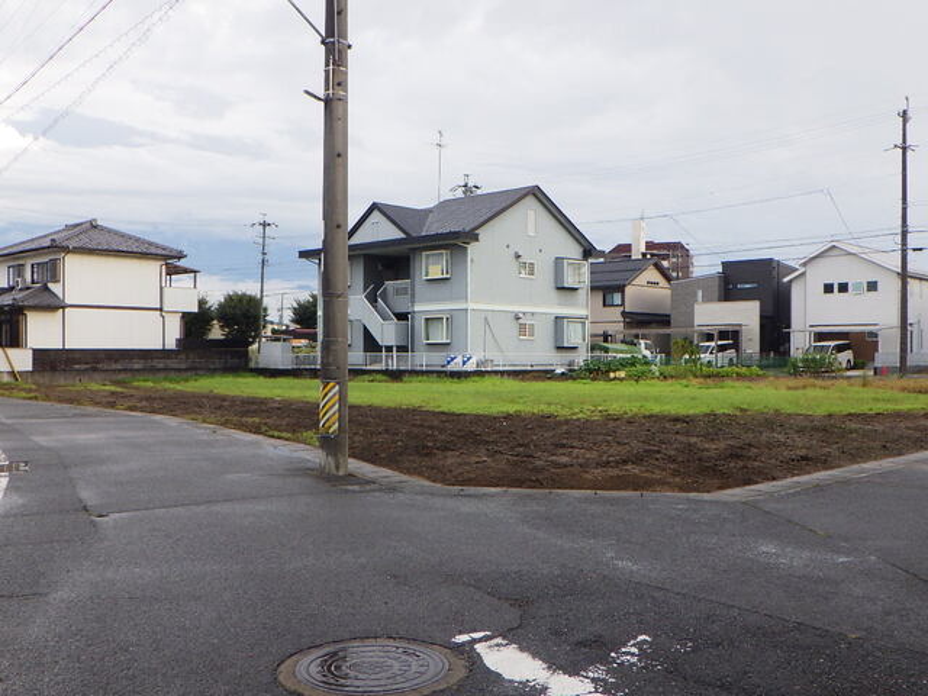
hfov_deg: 54.0
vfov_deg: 41.8
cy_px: 348
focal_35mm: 34
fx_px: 911
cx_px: 464
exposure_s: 1/200
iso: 250
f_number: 4.6
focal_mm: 6.1
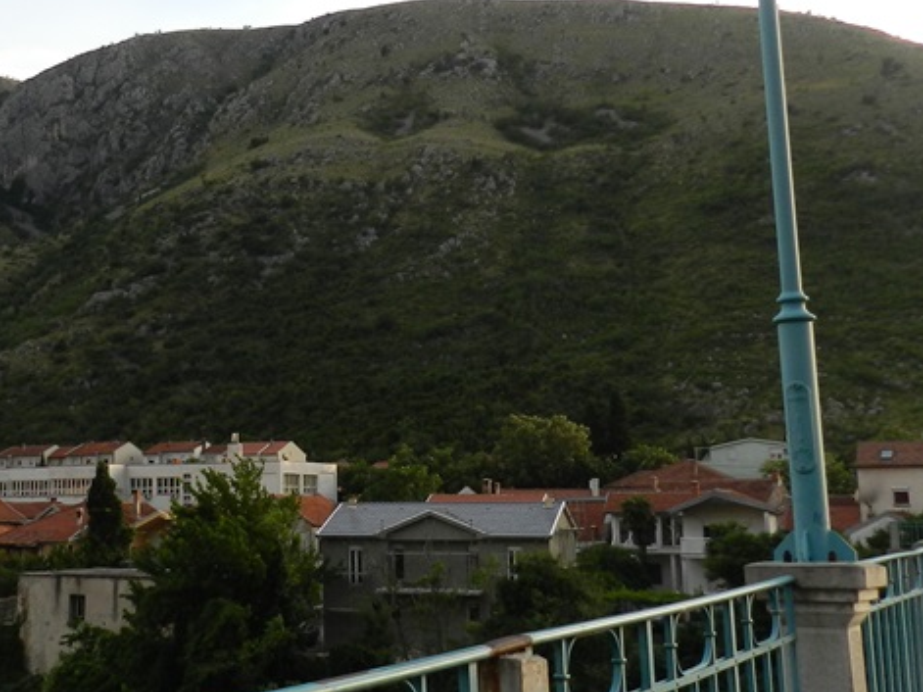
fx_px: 1333
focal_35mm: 50
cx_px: 231
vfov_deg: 29.0
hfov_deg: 37.3
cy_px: 267
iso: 160
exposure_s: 1/200
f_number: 3.4
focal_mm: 4
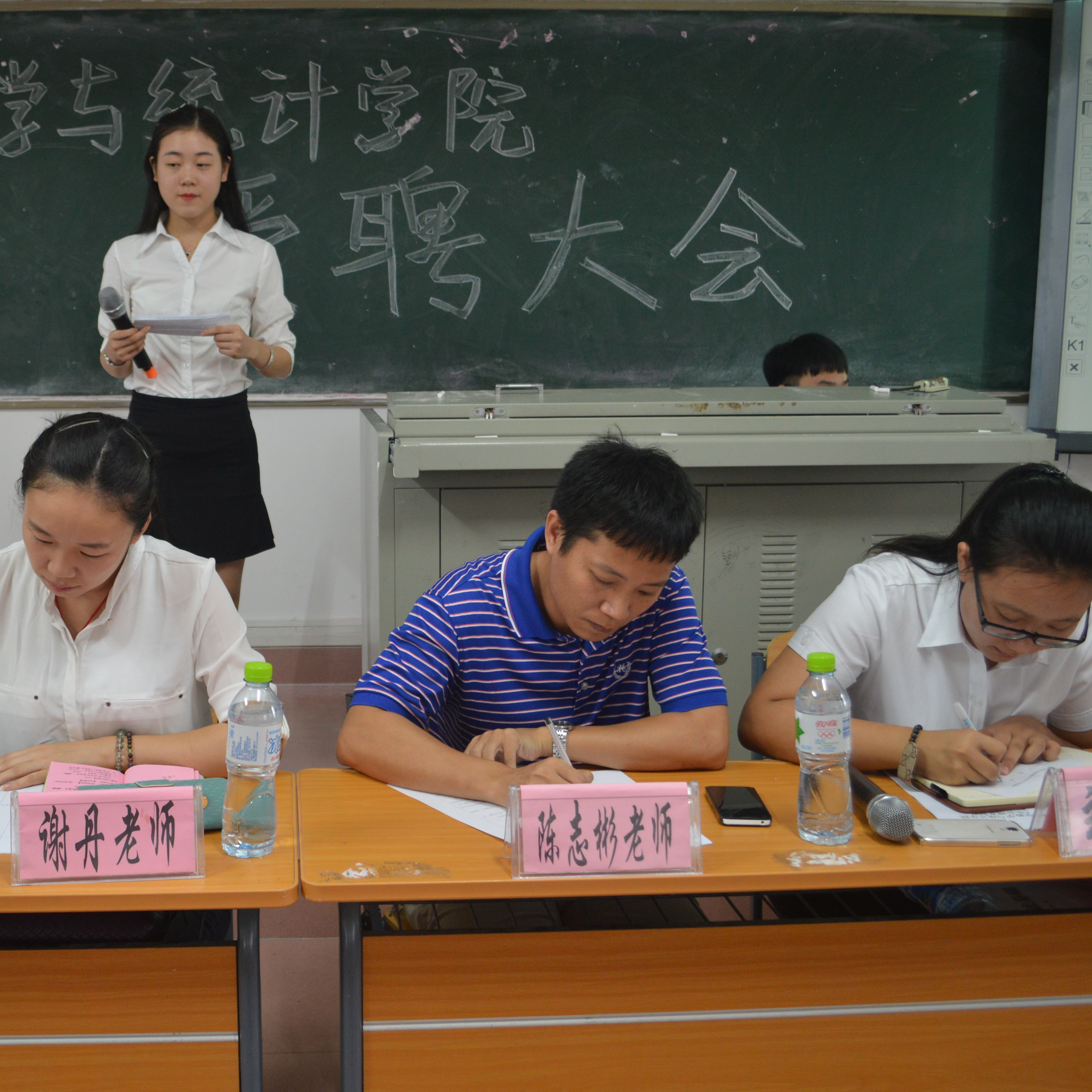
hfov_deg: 42.0
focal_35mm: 39
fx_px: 1392
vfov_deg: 42.8
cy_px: 550
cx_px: 327
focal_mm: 20
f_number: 3.8
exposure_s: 1/15
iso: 500
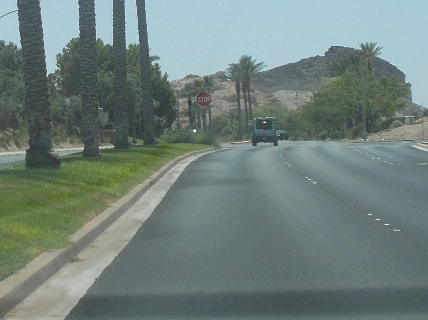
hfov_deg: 19.0
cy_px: 91
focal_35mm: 102
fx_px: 1261
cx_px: 50
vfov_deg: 14.5
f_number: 4.5
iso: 80
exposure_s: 1/640
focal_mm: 9
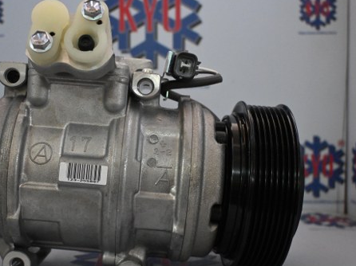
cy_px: 155
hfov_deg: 42.1
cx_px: 137
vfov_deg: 32.3
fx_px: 459
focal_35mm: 45
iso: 3200
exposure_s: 1/60
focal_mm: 23
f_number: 4.2
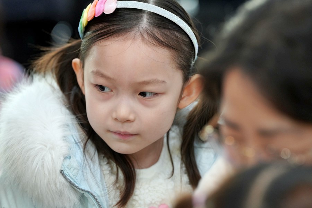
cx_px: 156
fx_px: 1447
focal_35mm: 167
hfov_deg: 12.3
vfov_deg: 8.2
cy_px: 104
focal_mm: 167
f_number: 4
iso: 2500
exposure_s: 1/200
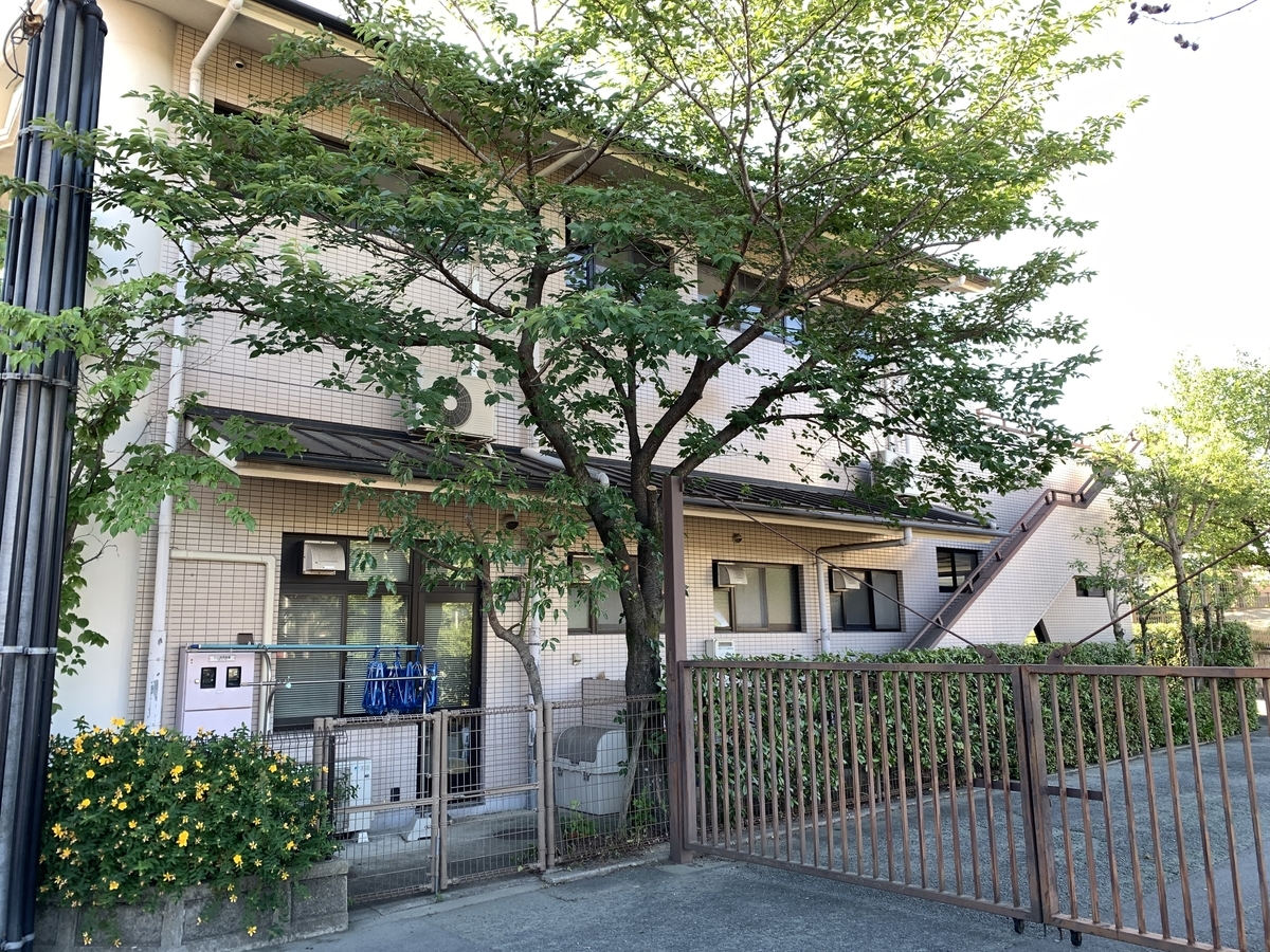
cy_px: 476
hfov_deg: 67.3
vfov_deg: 53.1
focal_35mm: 26
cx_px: 635
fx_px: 954
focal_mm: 4.25
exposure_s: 1/122
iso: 25
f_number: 1.8
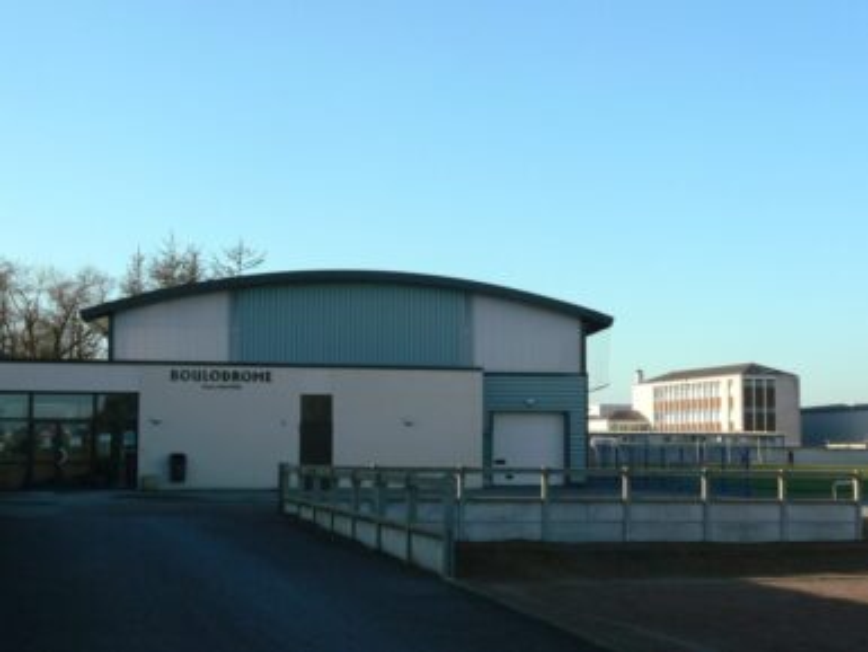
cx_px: 434
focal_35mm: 57
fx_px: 1430
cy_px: 326
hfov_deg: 33.8
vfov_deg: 25.7
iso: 80
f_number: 5.6
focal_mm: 9.5
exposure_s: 1/400
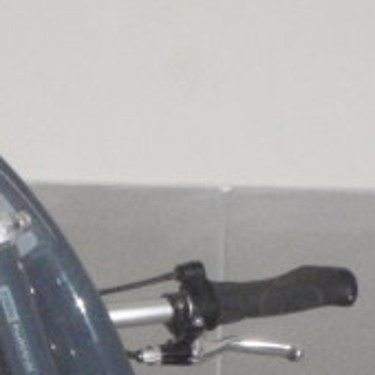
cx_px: -130
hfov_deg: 10.5
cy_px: 401
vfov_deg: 10.6
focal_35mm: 163
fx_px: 1998
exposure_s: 1/200
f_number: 4.4
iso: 800
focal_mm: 8.89
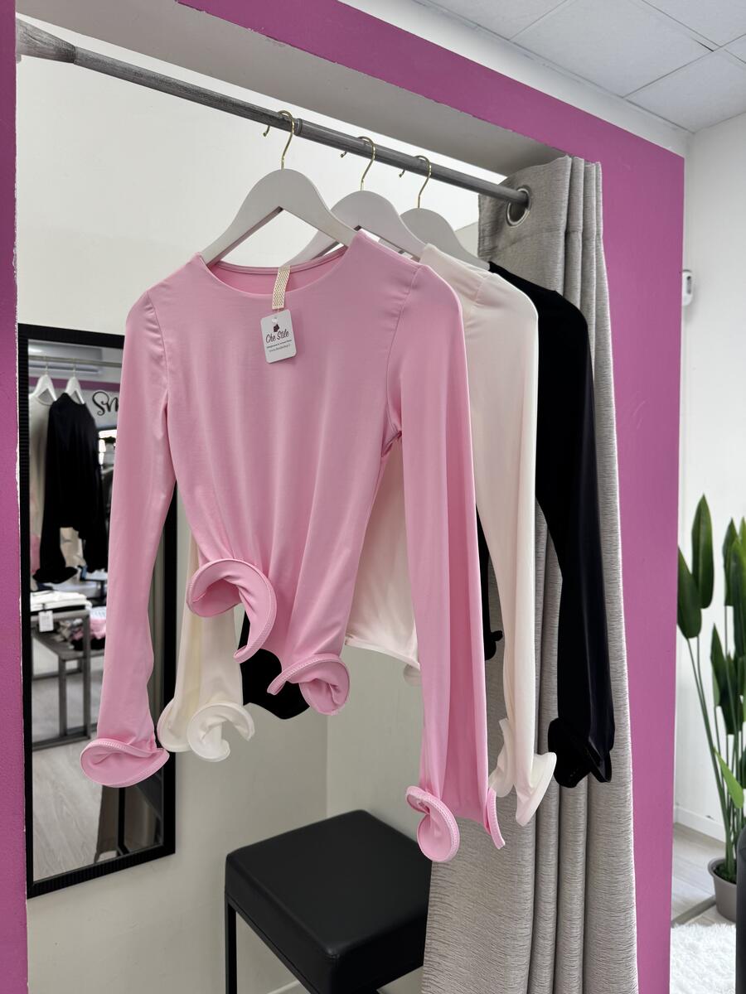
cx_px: 373
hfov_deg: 56.8
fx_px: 690
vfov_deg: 71.6
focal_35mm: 24
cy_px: 497
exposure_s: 1/100
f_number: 1.78
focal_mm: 6.76
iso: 50
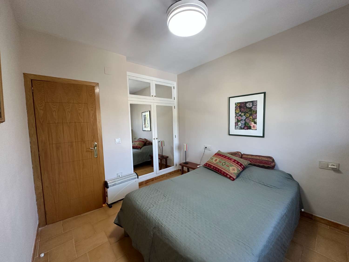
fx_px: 141
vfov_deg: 85.7
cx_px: 174
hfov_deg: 102.1
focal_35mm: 14
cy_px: 131
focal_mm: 2.22
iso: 250
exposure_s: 1/100
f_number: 2.2
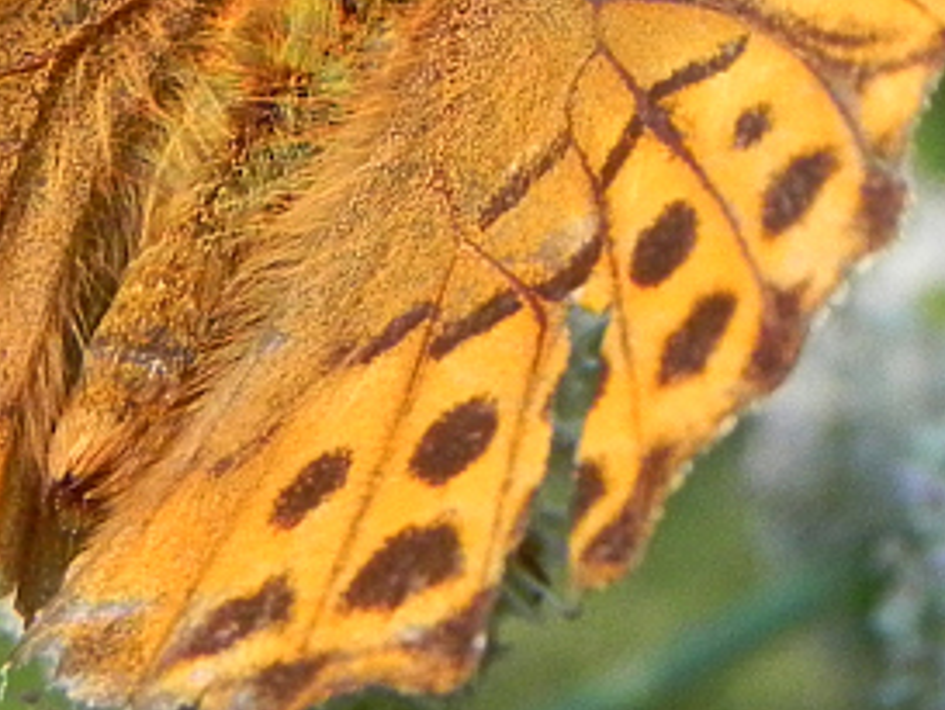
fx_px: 13219
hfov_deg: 4.1
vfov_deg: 3.1
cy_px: -253
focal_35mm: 484
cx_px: 443
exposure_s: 1/335
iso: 400
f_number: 4.5
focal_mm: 23
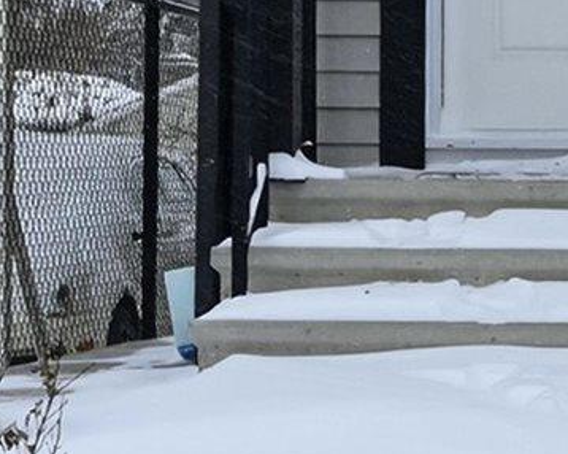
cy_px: -544
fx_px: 2638
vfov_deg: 9.1
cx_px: 938
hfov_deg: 11.6
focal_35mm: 157
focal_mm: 19.5
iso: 100
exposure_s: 1/1250
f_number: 8
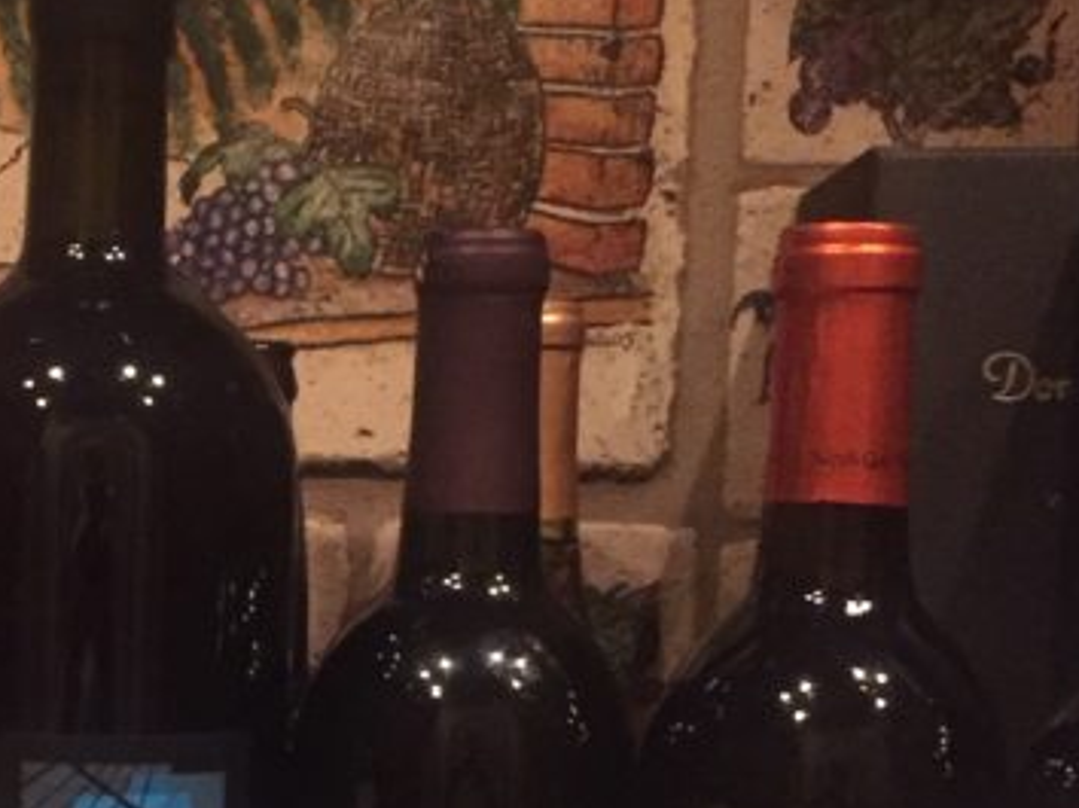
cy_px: 747
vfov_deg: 17.3
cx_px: -116
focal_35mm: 84
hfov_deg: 22.0
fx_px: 2617
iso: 320
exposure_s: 1/15
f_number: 2.2
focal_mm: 4.15
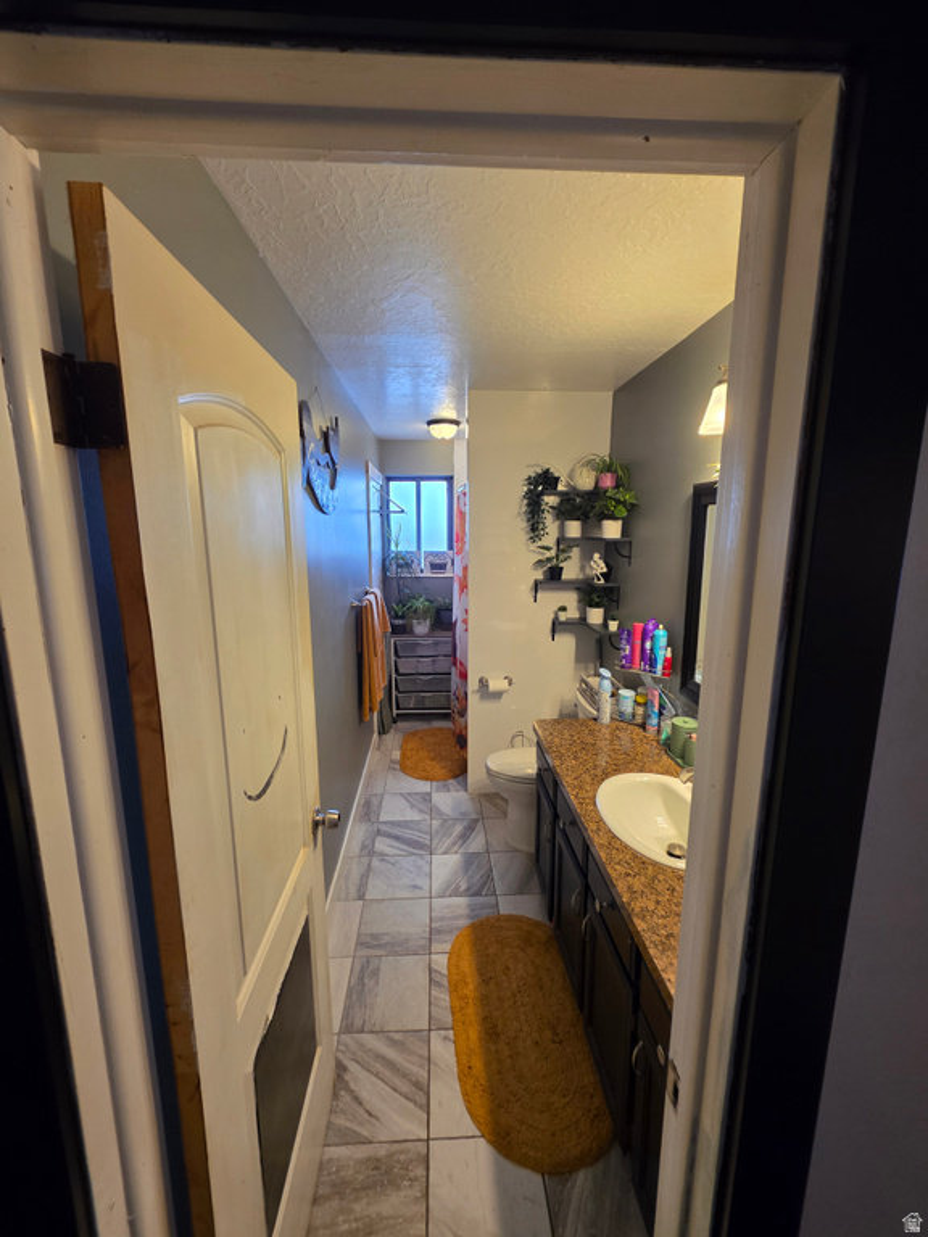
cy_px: 618
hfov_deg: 89.9
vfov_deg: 106.2
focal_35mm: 13
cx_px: 464
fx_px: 465
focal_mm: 2.2
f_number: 1.9
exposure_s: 1/60
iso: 160
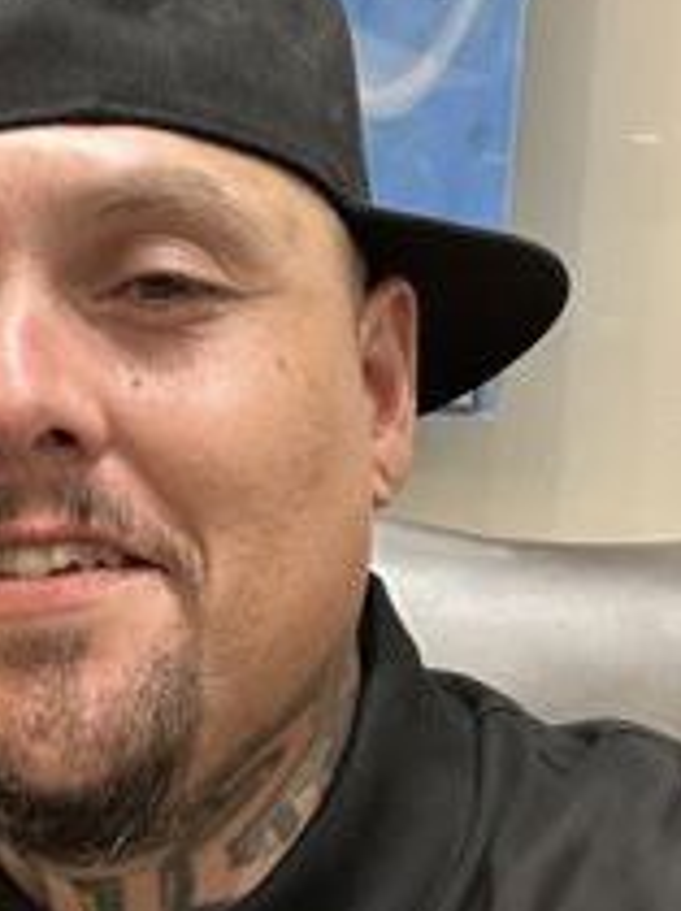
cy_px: 508
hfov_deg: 22.7
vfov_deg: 30.7
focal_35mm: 63
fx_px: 1656
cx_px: 87
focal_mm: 2.69
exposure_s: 1/40
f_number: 1.9
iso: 320
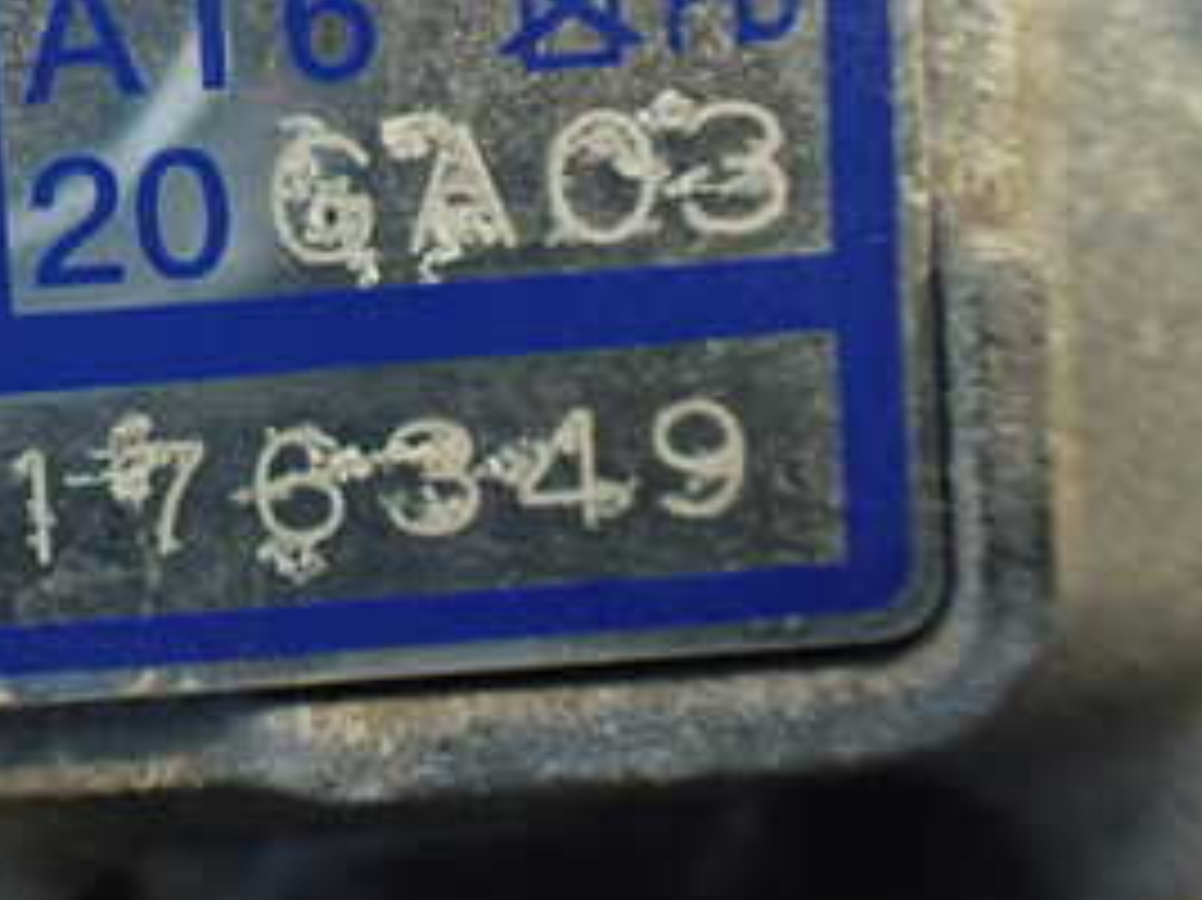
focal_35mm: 72
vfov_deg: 20.1
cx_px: -140
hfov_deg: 25.0
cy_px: 144
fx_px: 2499
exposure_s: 1/30
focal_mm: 5.79
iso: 500
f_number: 2.4
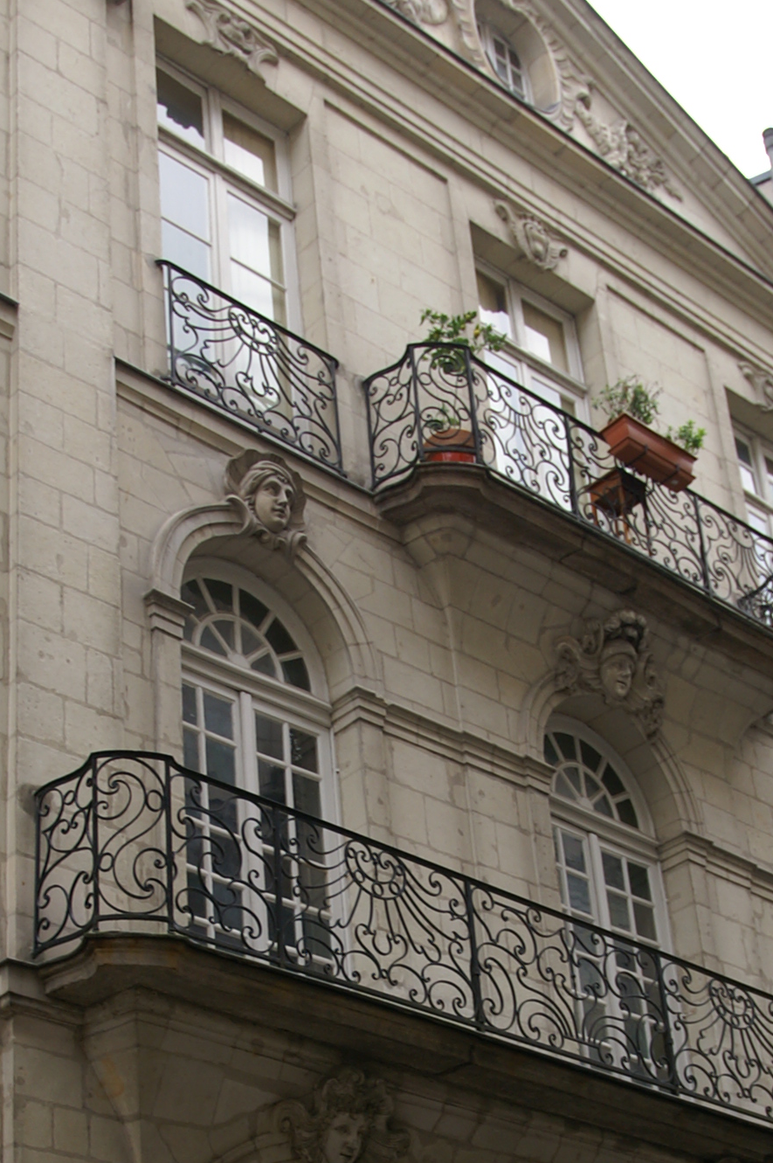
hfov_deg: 22.2
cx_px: 414
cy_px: 970
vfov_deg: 31.8
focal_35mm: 61
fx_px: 1968
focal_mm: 18
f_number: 5.6
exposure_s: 1/80
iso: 200
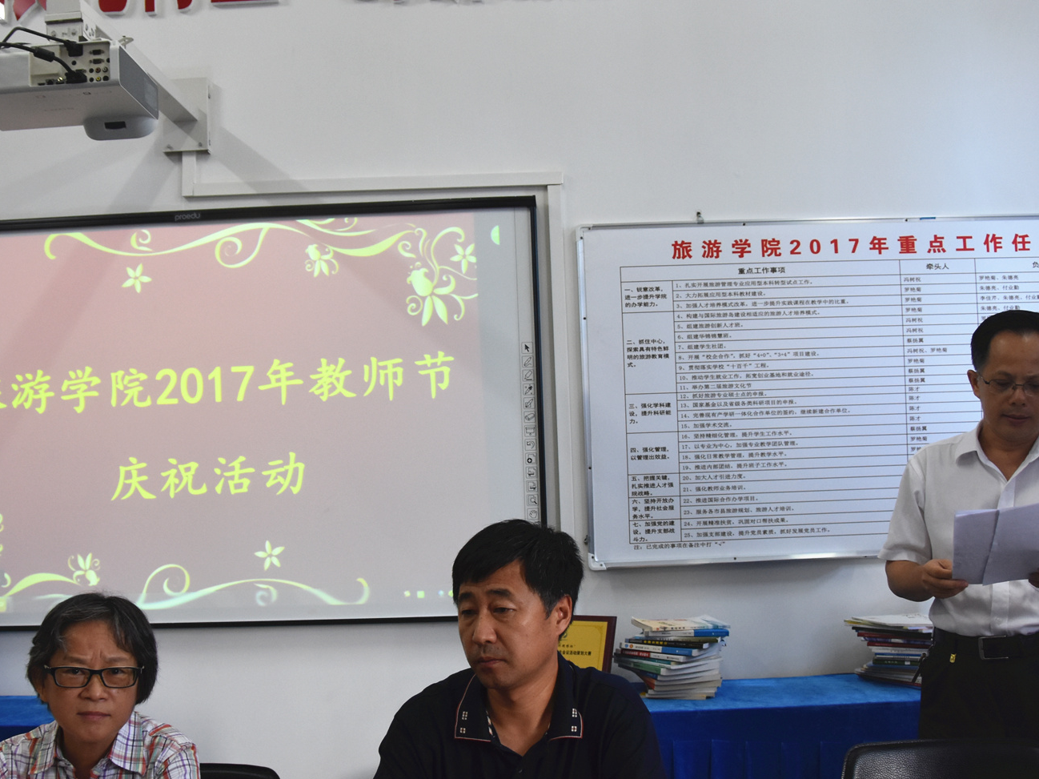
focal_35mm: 40
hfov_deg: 46.8
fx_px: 1200
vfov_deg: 35.9
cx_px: 475
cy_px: 438
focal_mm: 18
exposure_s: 1/60
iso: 800
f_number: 4
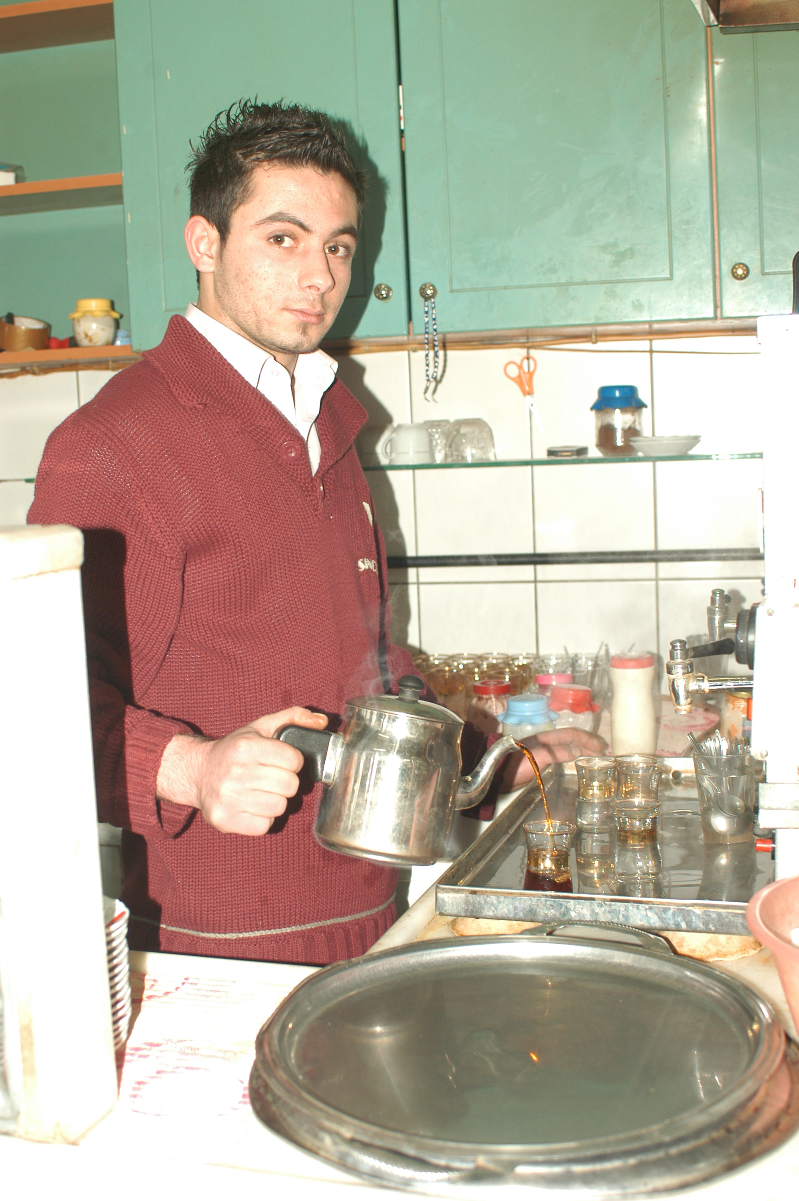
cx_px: 400
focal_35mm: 42
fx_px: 1401
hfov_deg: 31.8
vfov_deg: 46.4
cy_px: 600
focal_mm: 28
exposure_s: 1/60
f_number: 4
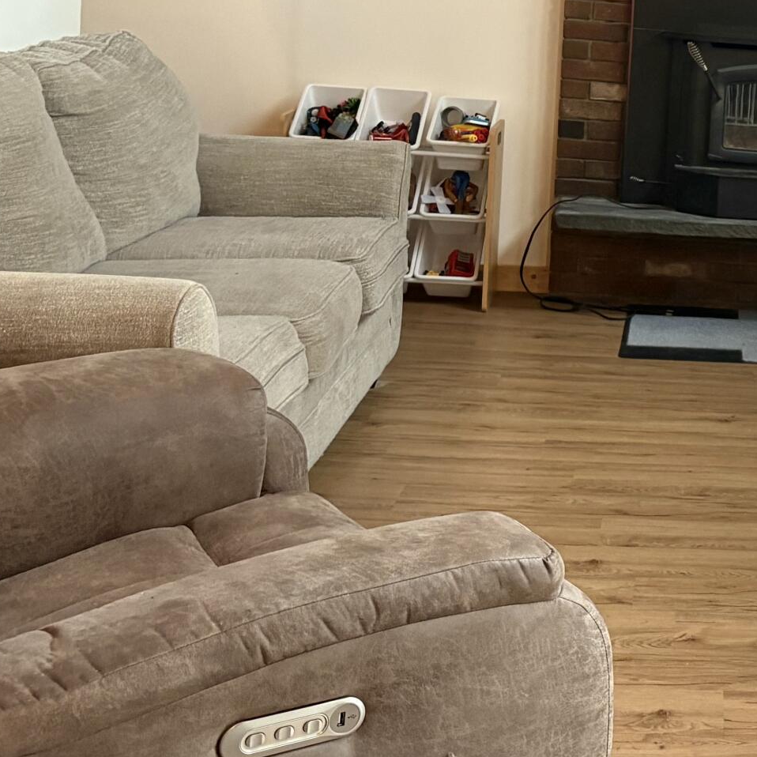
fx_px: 1781
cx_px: 959
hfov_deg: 21.8
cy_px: 161
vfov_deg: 23.7
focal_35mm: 72
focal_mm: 5.96
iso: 400
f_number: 1.6
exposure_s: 1/60
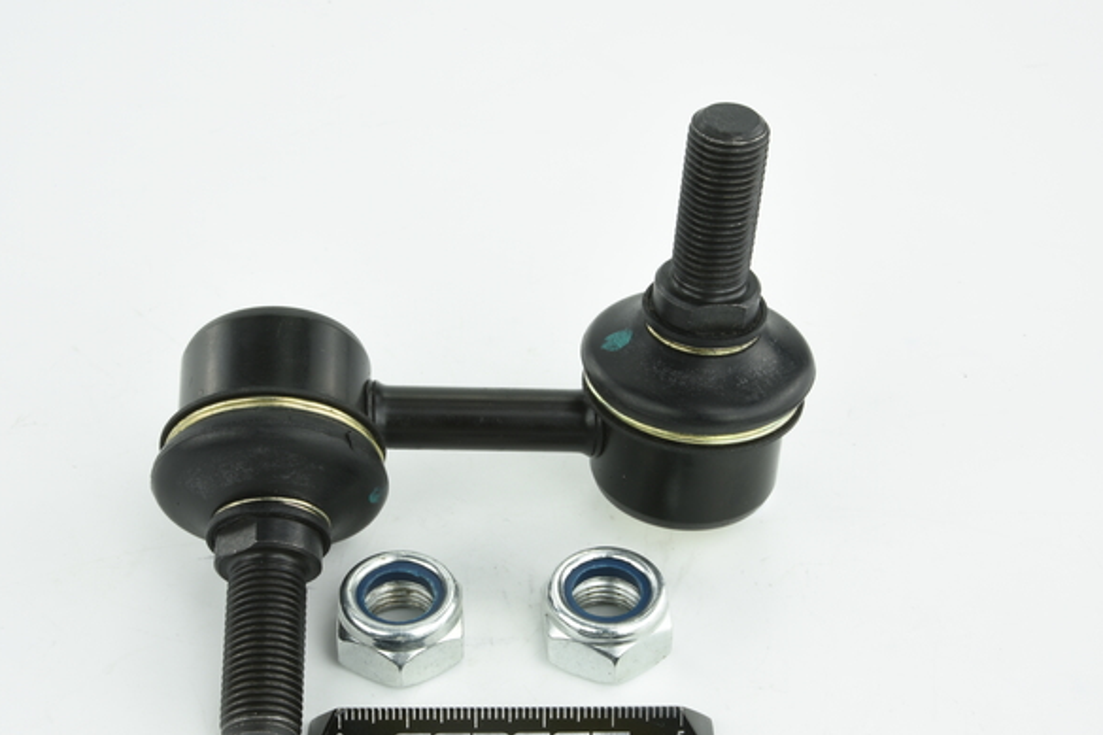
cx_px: 489
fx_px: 2267
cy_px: 421
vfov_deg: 18.4
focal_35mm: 74
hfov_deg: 27.3
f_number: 29
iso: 64
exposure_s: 1/2
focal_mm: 60
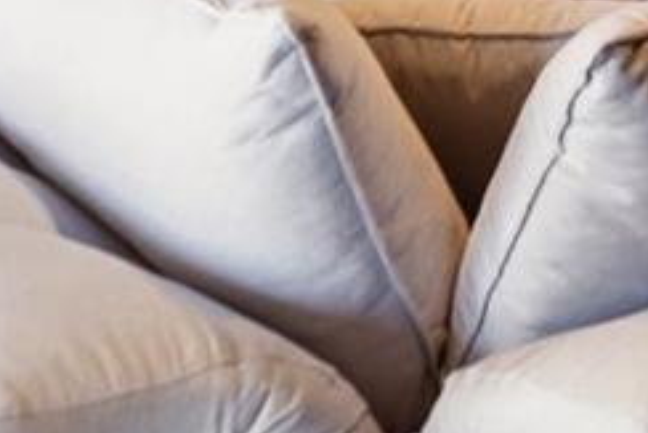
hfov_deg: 18.2
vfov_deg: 11.2
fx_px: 1891
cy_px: -561
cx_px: 823
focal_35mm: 105
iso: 80
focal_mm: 16
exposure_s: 1/15
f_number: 2.8
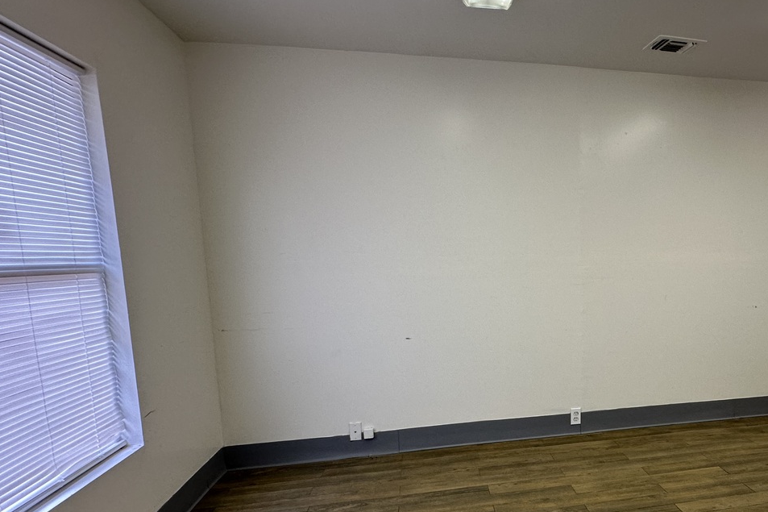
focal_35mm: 22
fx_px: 469
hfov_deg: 75.8
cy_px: 309
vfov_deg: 56.7
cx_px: 519
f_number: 2.2
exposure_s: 1/120
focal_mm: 2.22
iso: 160
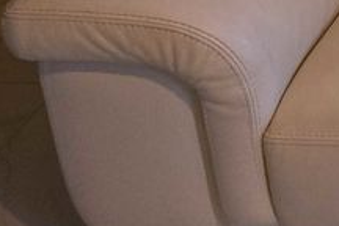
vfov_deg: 11.5
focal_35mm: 111
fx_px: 1045
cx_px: 728
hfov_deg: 14.4
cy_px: -177
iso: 1250
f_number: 1.7
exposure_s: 1/100
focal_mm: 6.3
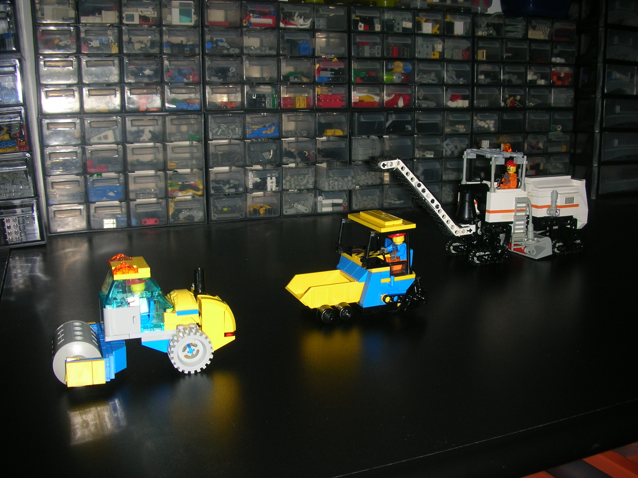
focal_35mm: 35
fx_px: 645
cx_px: 319
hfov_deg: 52.6
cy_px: 239
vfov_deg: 40.7
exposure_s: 1/60.1
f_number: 3
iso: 50
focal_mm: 5.8
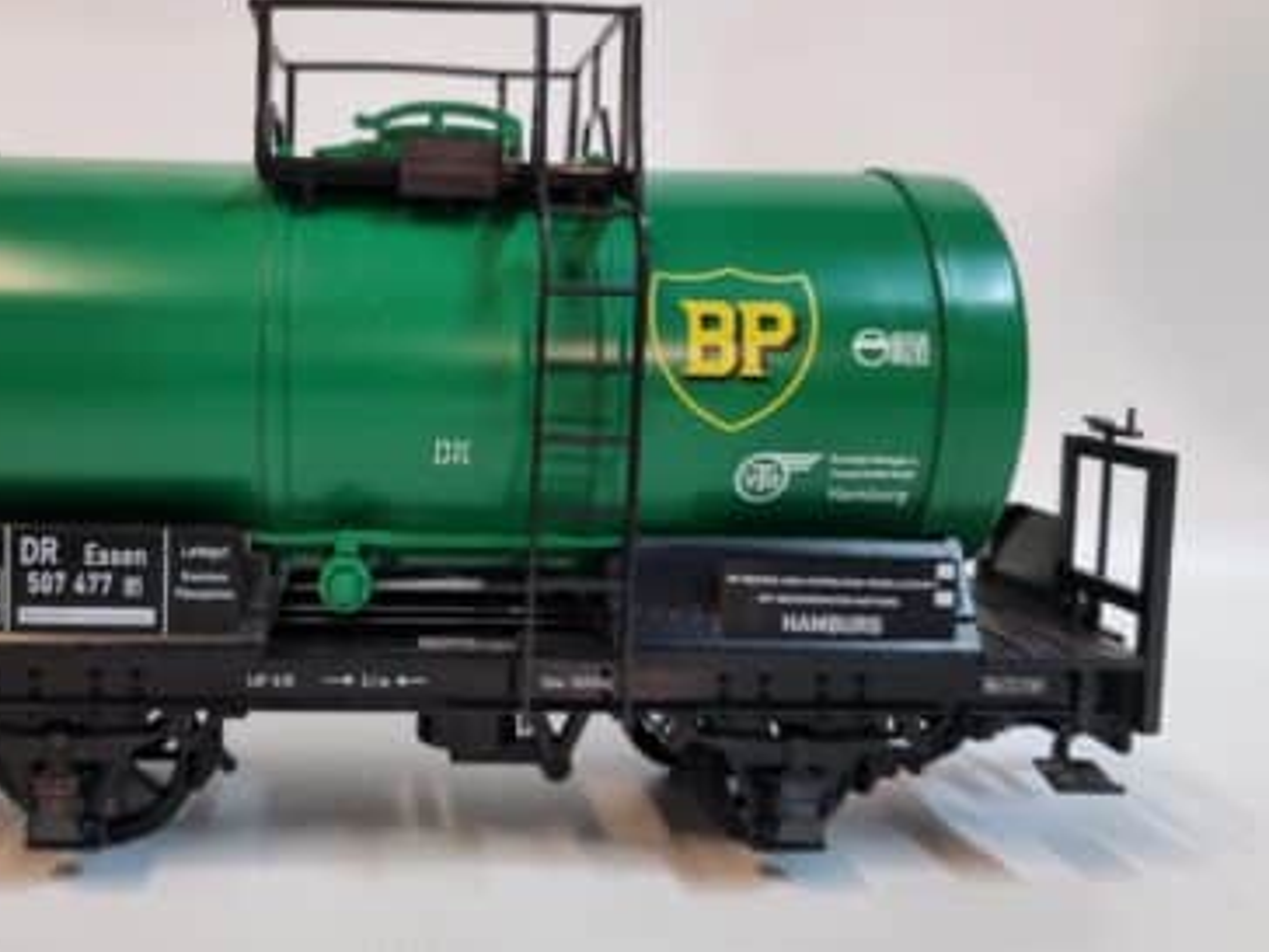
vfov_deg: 42.8
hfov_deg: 54.3
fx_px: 1210
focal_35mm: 33
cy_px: 392
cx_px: 425
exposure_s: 1/100
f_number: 1.8
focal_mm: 6.7
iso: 320
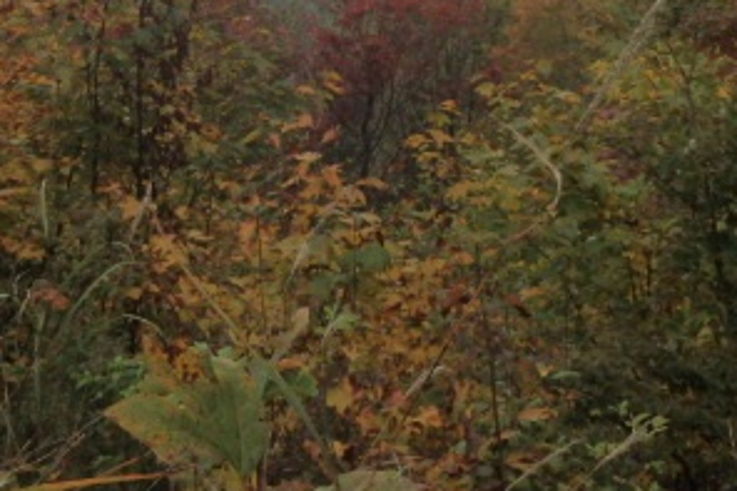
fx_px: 1473
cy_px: -100
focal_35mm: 72
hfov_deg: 27.9
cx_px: 239
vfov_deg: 18.0
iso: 125
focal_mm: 5.7
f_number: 4.2
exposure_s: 1/400
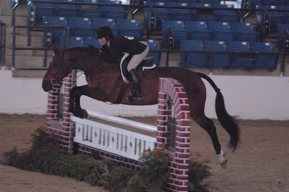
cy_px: 96
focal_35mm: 300
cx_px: 144
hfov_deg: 6.9
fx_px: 2405
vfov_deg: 4.6
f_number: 2.8
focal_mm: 200
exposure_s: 1/320
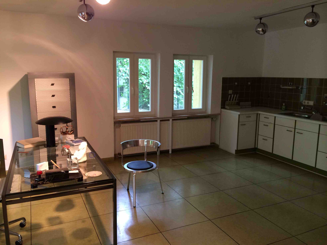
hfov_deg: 60.0
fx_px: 283
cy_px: 122
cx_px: 164
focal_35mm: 30
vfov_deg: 46.8
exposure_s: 1/33
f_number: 2.2
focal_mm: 4.12
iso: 160
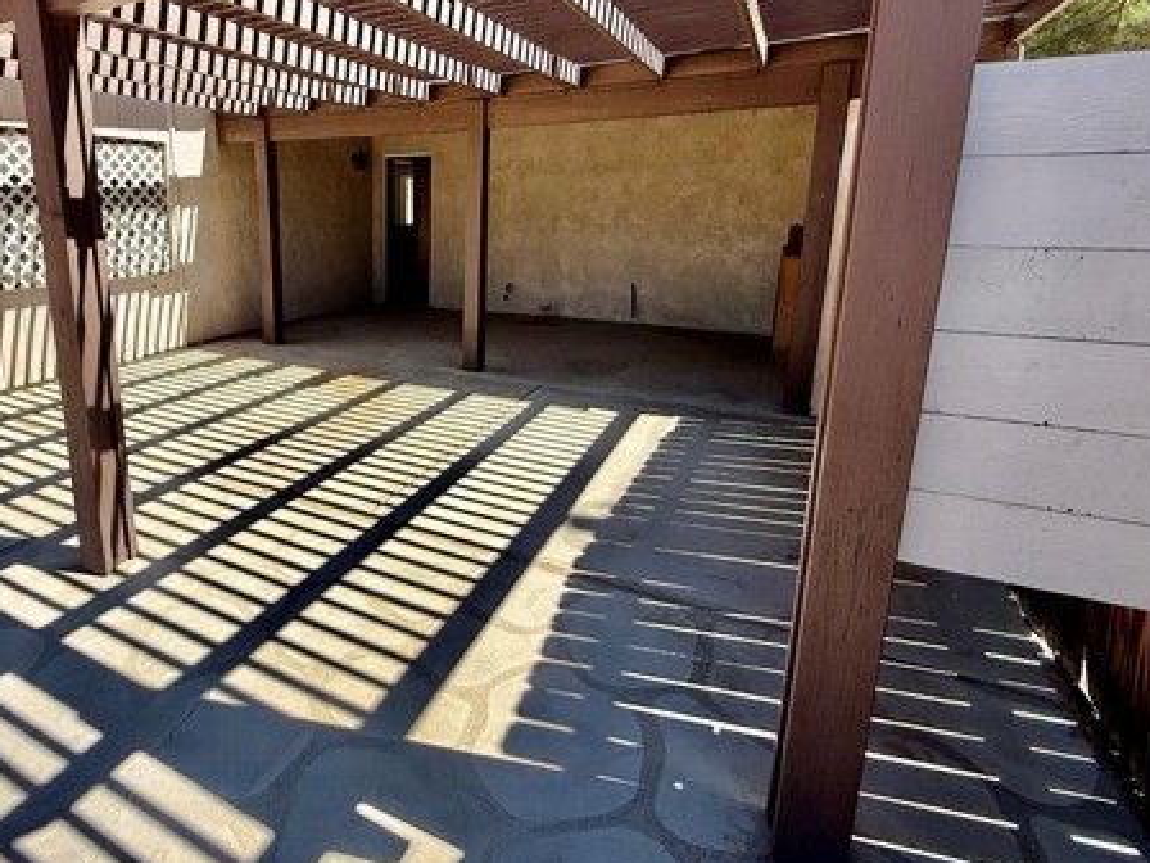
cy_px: 342
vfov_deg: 65.3
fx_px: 664
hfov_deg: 79.7
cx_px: 406
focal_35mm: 20
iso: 50
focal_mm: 2.22
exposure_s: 1/1848
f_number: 2.2
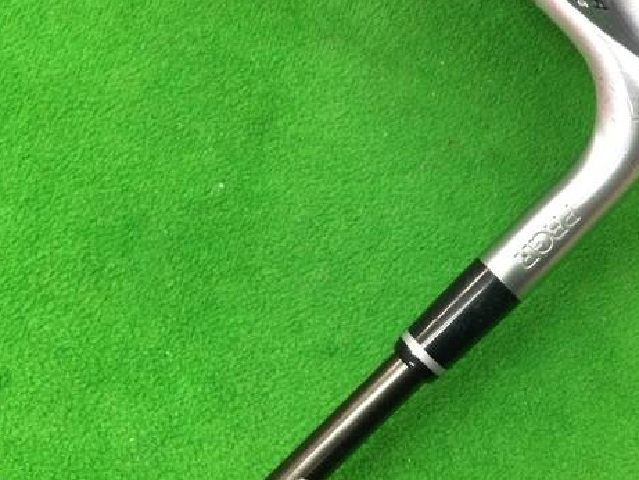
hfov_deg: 43.2
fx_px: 794
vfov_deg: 33.6
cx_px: 427
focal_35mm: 43
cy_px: 259
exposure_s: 1/30
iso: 200
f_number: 2.4
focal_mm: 3.3
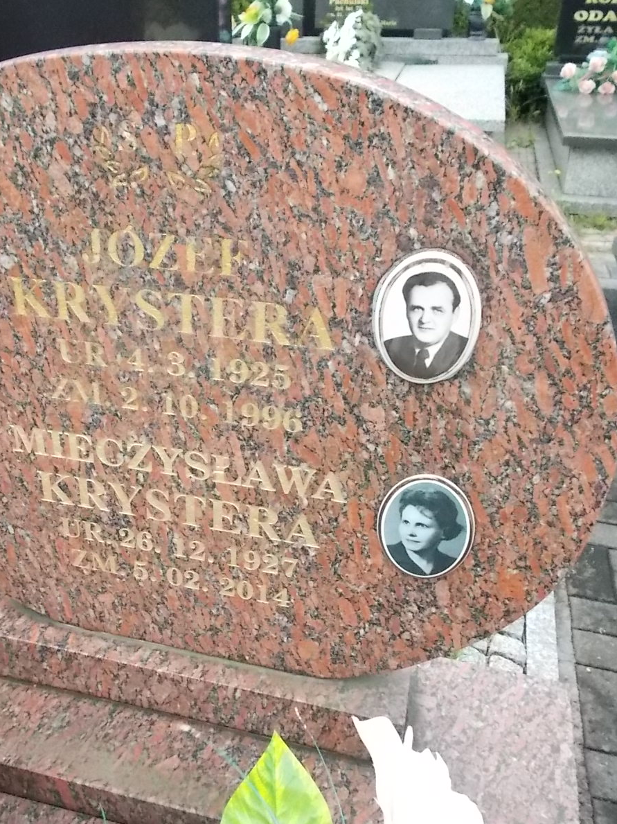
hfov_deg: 40.4
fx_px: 832
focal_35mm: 35
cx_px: 230
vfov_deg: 52.6
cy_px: 414
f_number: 8
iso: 400
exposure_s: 1/200
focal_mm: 4.6
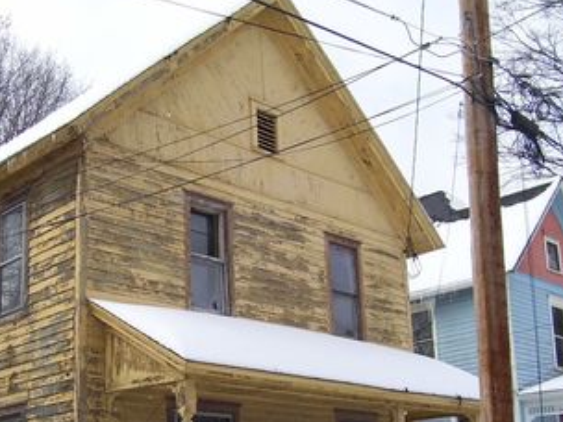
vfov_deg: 25.7
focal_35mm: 56
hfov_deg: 34.1
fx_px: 911
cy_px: 325
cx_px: 194
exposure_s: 1/350
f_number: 4.8
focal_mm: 5.6
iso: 80
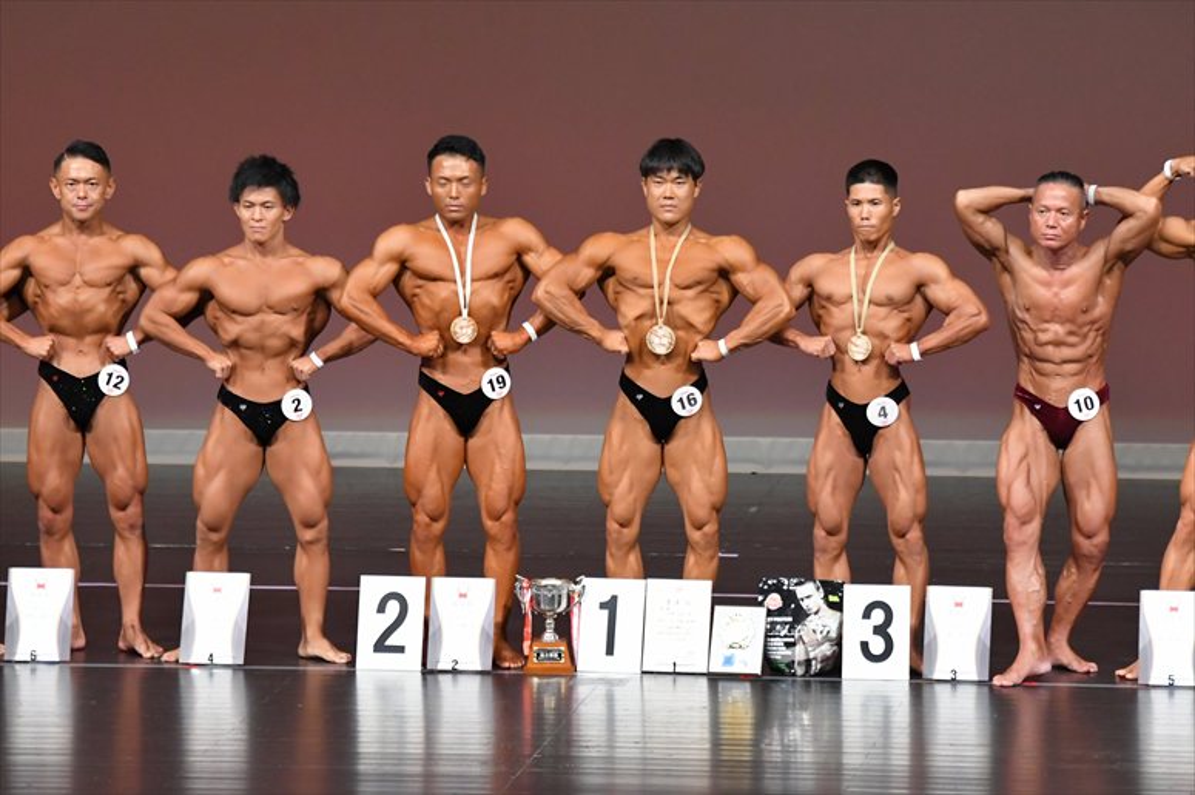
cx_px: 598
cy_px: 398
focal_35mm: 270
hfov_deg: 7.6
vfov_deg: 5.1
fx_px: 8958
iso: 4000
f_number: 5.6
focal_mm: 180
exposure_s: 1/400
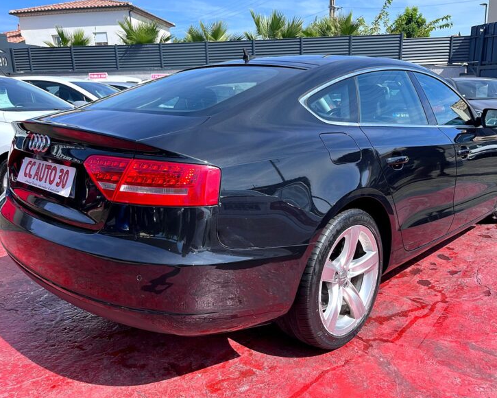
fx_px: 412
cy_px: 194
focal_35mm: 28
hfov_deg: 62.2
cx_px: 261
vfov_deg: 51.5
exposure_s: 1/1046
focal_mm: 5.1
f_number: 1.6
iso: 50
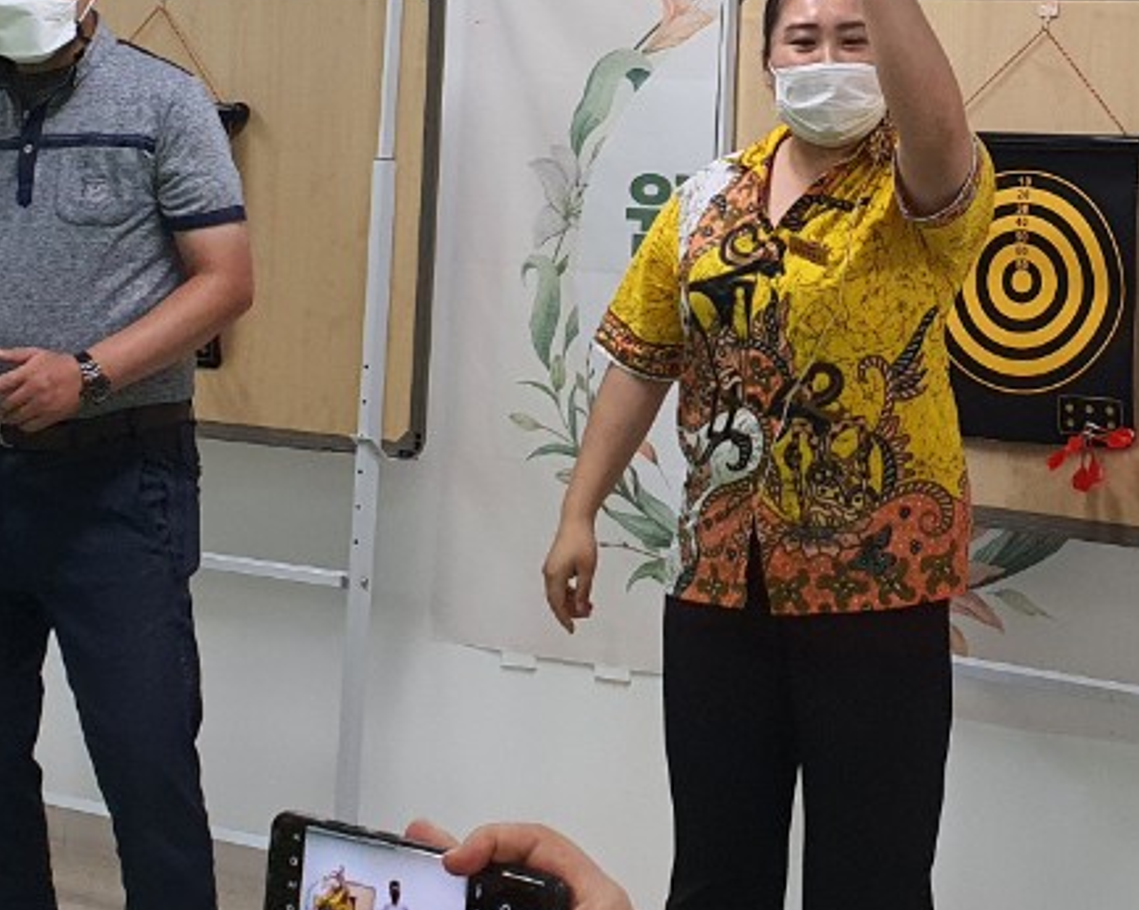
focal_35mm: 75
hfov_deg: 25.1
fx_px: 2527
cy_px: 216
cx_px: 836
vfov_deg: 20.2
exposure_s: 1/120
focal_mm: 4.3
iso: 200
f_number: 2.4
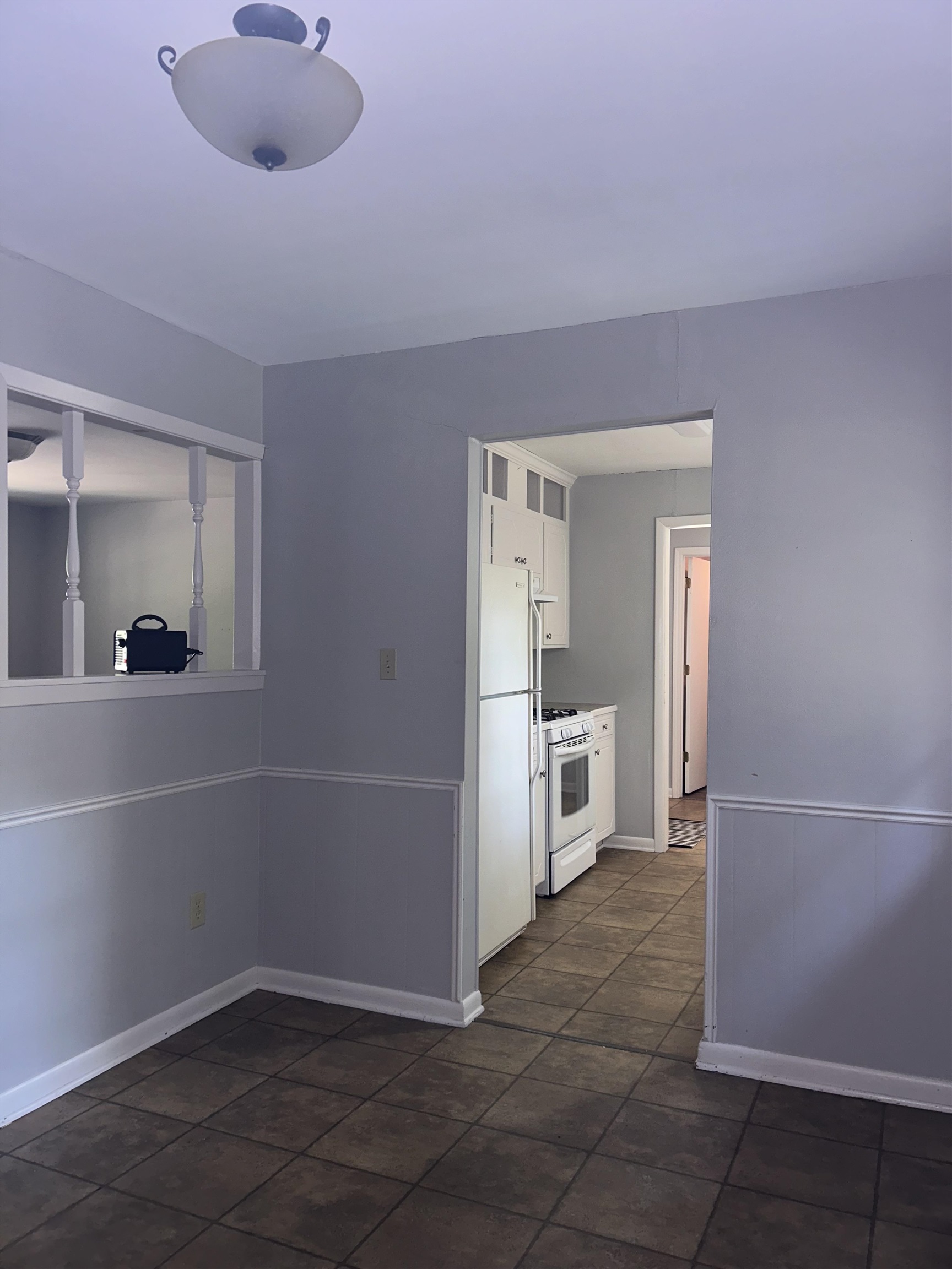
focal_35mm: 26
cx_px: 476
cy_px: 634
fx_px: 953
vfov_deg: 67.3
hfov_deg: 53.1
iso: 50
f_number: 1.5
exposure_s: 1/13
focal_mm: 5.7
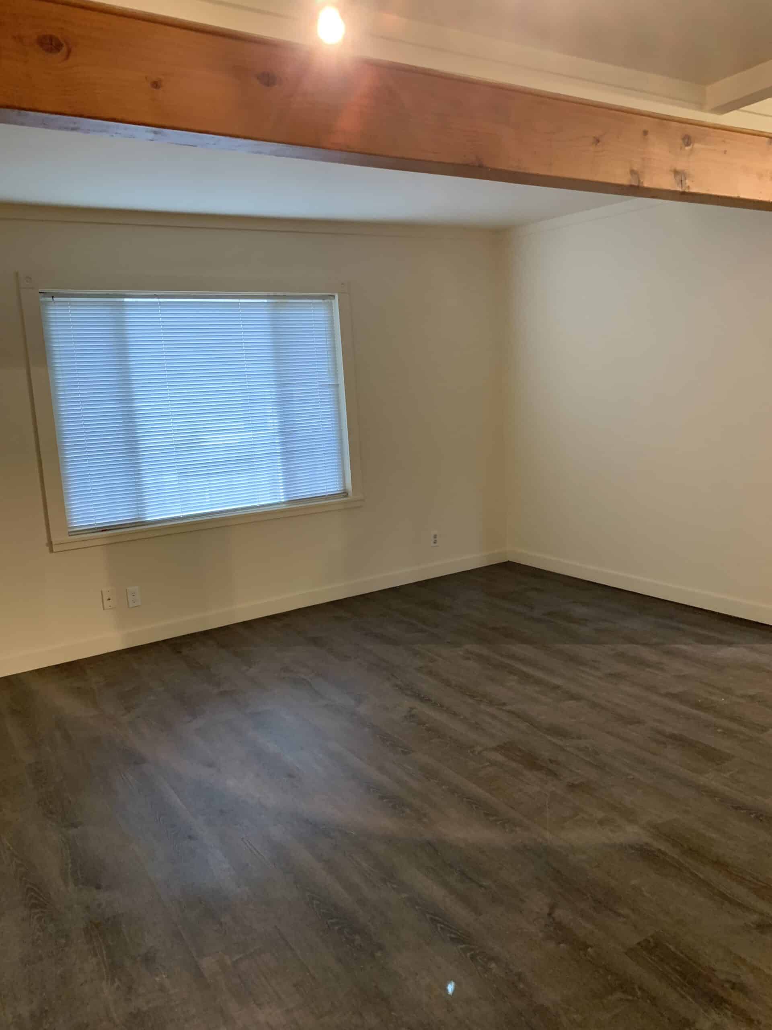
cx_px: 386
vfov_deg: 67.3
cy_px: 515
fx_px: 773
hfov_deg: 53.1
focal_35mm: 26
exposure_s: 1/60
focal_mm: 4.25
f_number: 1.8
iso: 200
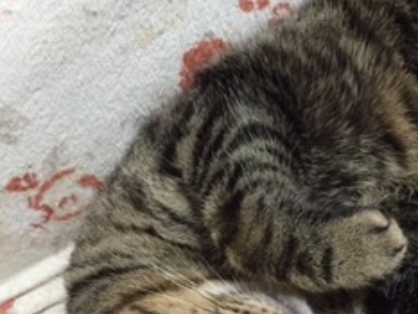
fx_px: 713
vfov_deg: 24.4
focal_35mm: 59
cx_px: 415
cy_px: 260
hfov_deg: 30.4
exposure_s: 1/24
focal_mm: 4.15
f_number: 2.2
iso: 250
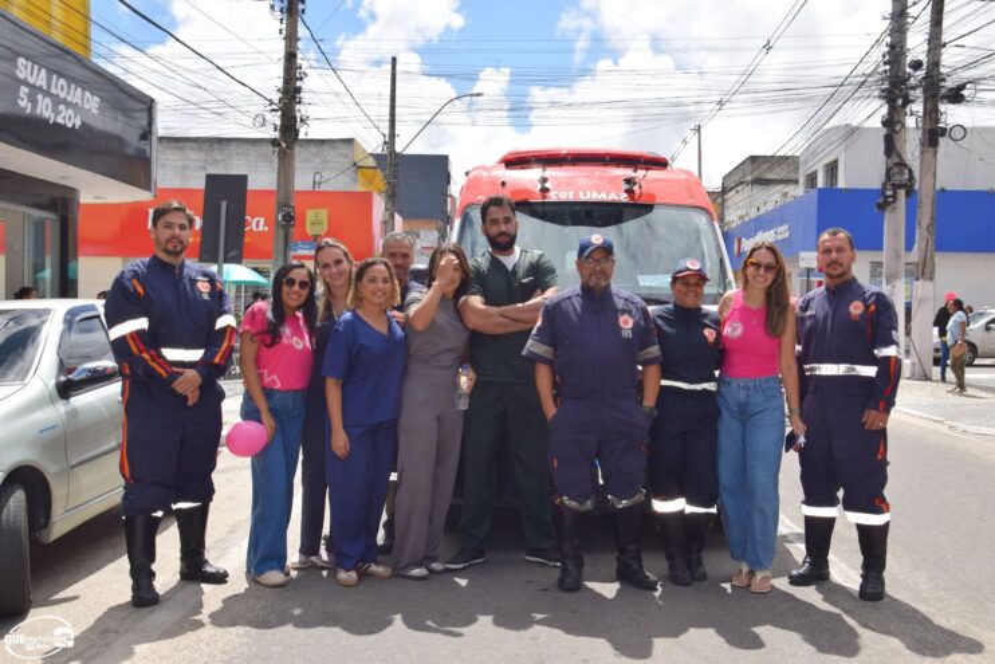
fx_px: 1037
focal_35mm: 38
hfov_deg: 51.3
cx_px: 498
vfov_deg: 35.5
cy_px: 332
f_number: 10
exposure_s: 1/200
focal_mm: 25
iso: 100
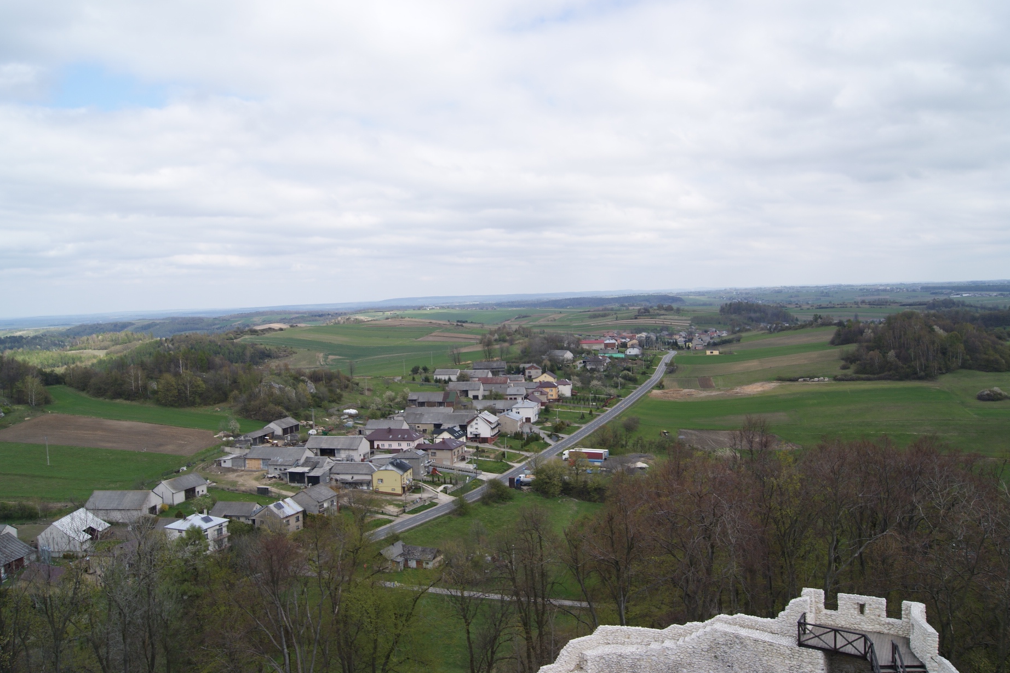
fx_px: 1150
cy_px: 324
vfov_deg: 32.6
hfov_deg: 47.4
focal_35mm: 41
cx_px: 481
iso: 100
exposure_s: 1/250
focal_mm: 26
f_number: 8
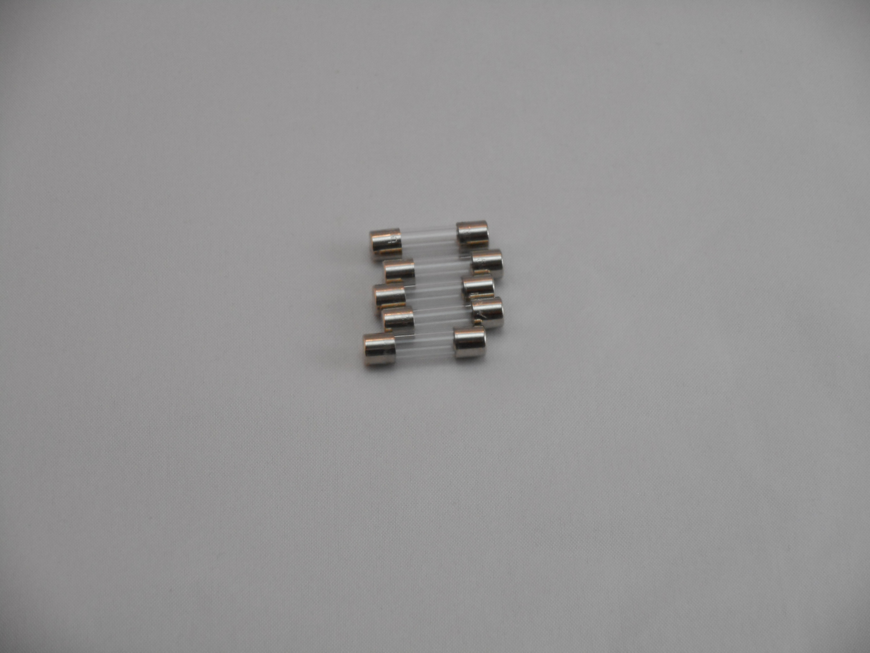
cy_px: 326
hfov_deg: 19.3
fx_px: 2564
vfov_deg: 14.5
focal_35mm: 102
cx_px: 435
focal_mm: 18.2
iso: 280
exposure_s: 1/60
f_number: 5.8
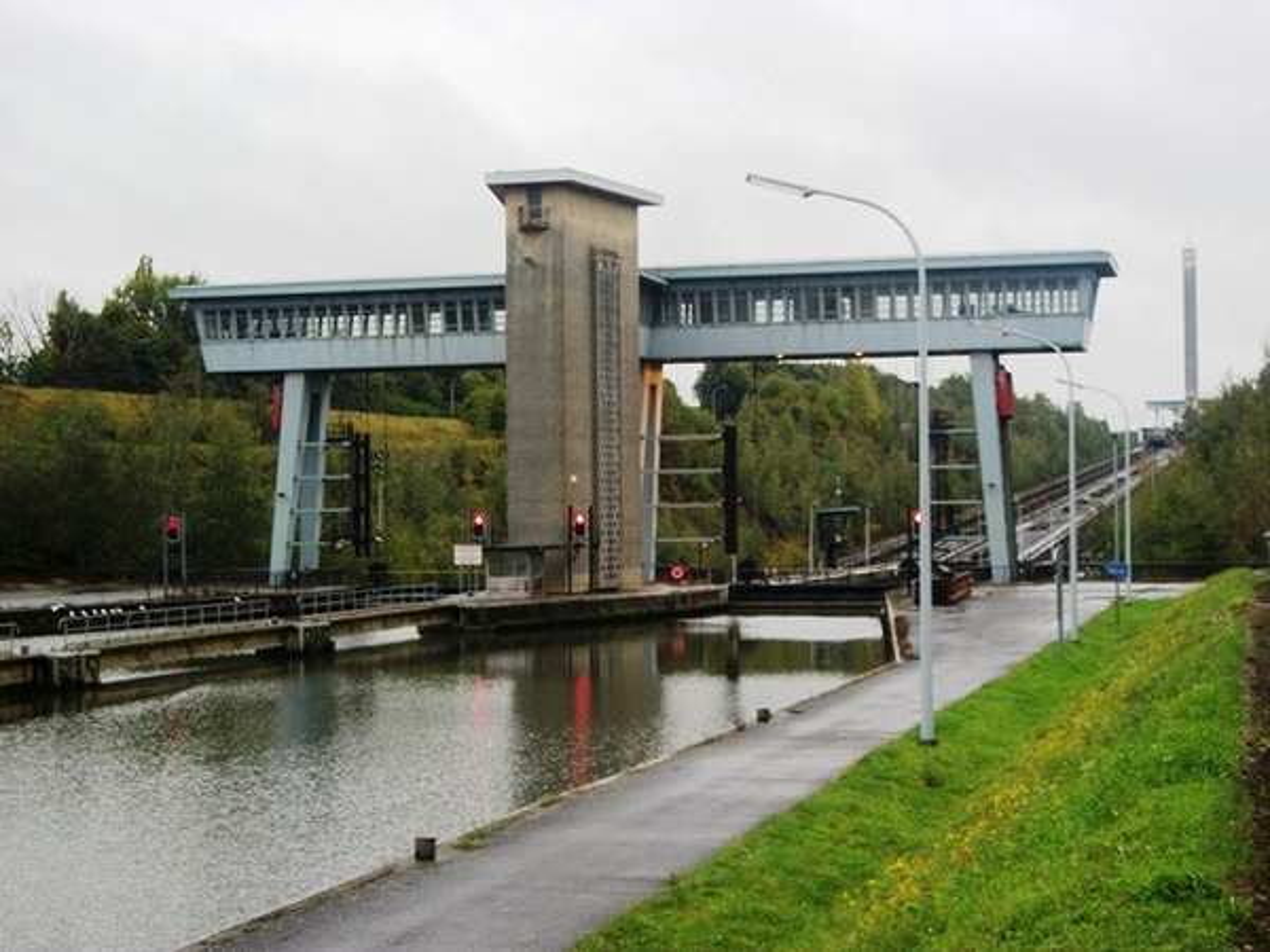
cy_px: 476
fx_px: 2275
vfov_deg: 23.7
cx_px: 635
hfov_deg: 31.2
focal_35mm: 62
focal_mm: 11
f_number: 4.1
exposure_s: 1/100
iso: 100
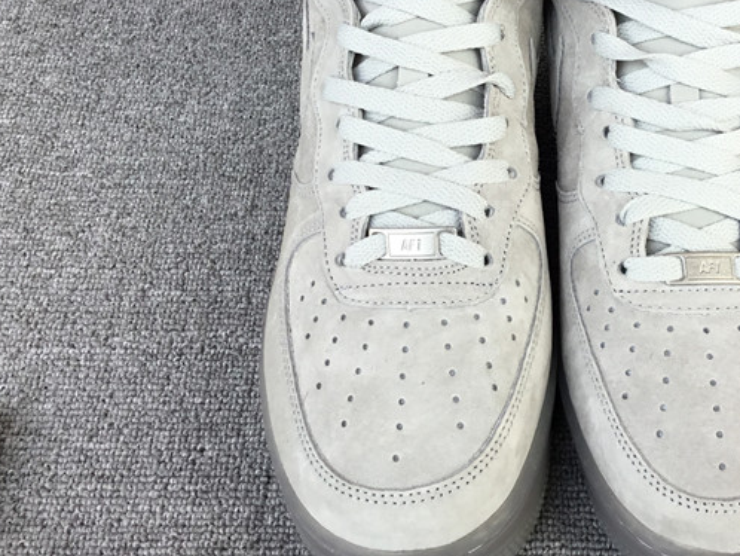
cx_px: 539
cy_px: 190
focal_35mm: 56
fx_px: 1198
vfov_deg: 26.0
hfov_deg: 33.8
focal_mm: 3.3
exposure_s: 1/148
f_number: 2.4
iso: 25
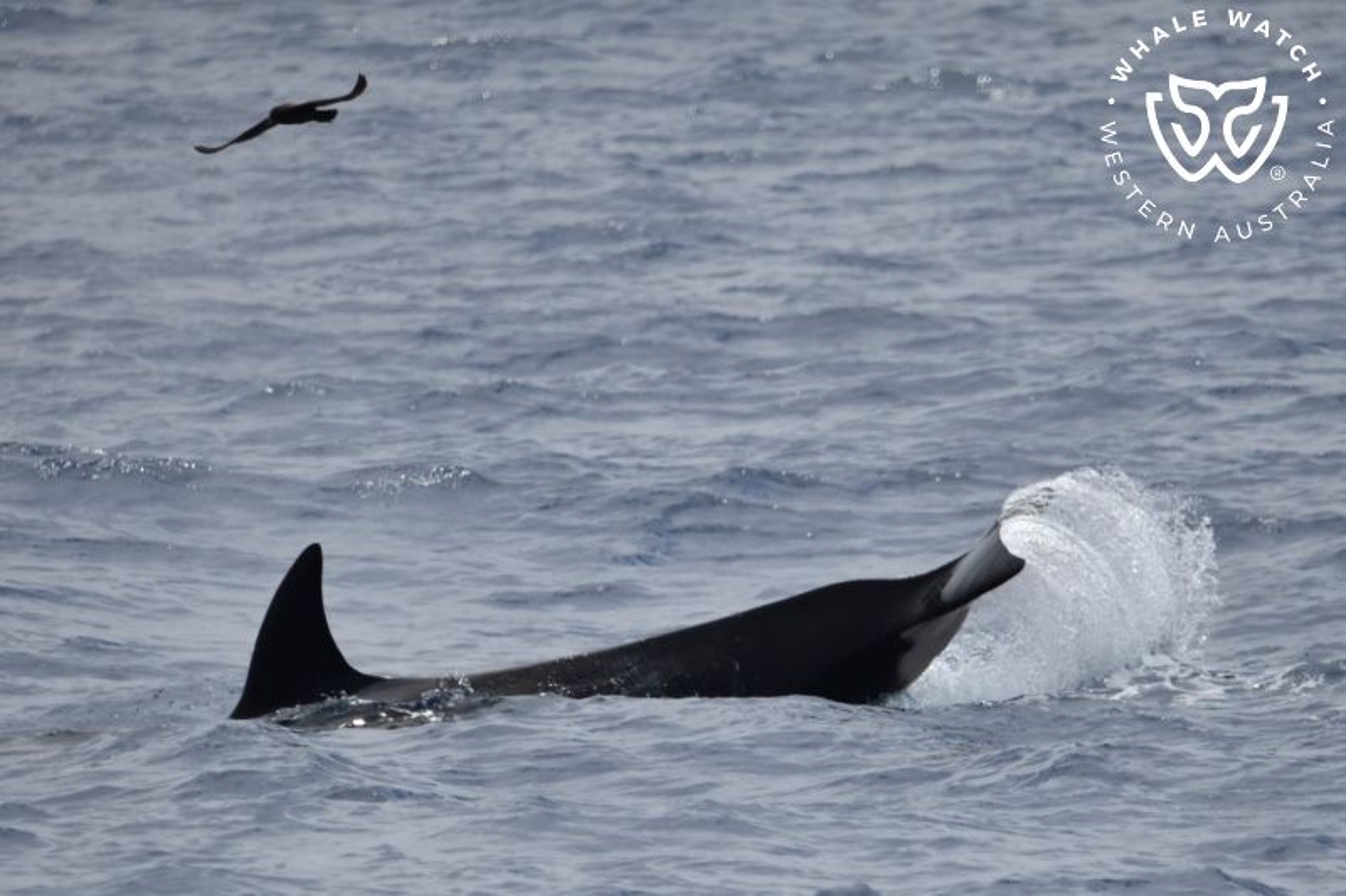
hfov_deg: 4.3
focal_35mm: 480
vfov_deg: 2.9
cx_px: 673
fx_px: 17942
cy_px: 448
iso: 640
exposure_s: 1/8000
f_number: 6.3
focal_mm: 480
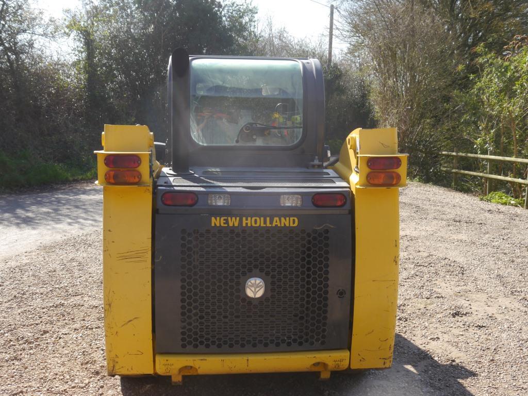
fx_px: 610
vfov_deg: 36.0
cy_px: 198
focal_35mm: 40
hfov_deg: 46.8
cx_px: 264
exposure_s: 1/250
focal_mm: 20
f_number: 6.3
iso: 160
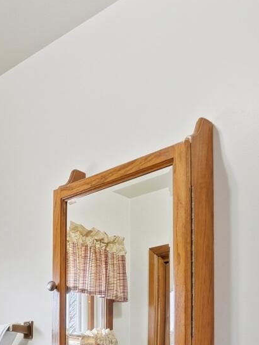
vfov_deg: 31.3
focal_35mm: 53
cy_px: 398
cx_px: 51
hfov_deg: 27.0
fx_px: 529
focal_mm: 10
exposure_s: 1/250
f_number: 4.5
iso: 100
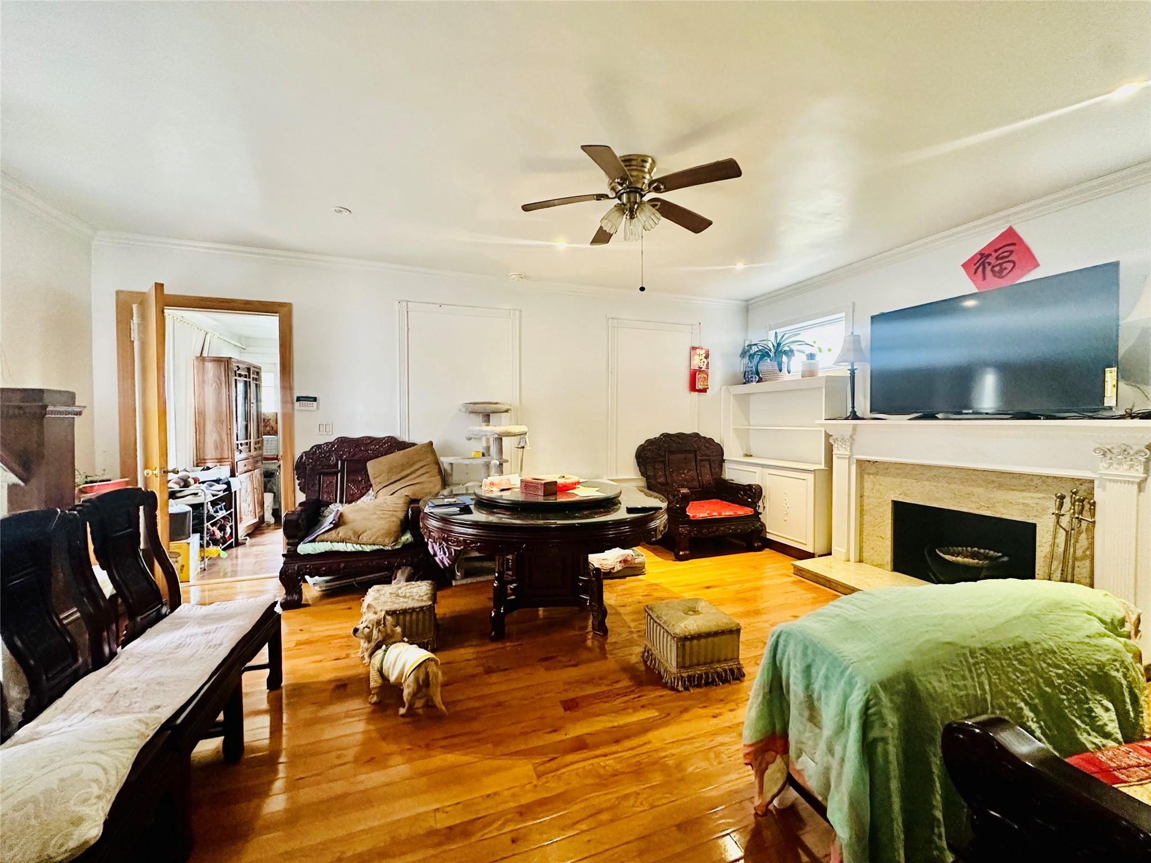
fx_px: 466
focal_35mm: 14
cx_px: 576
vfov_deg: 85.7
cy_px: 432
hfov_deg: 102.1
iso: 640
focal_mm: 2.22
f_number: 2.2
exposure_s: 1/60
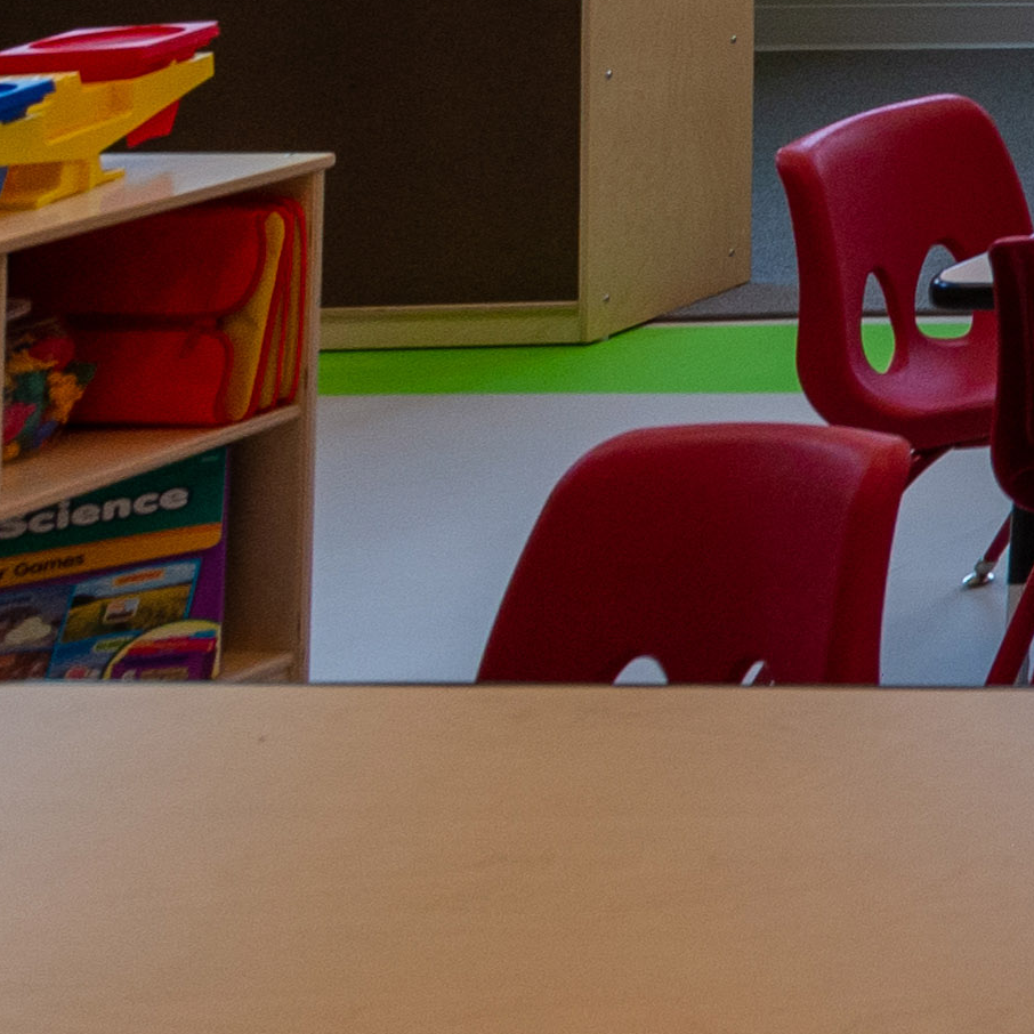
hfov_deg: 10.8
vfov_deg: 17.8
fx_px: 2670
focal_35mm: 79
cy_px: -793
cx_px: 3274
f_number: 5.6
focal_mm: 14
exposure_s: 1/125
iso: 400
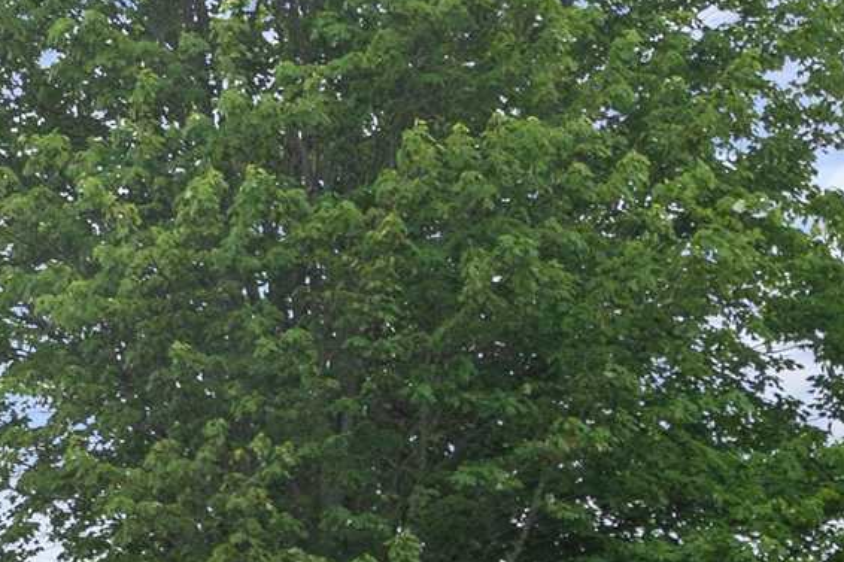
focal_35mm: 190
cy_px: 1210
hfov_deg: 10.2
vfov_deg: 6.9
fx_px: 4453
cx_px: -702
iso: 80
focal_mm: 35
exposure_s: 1/50
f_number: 4
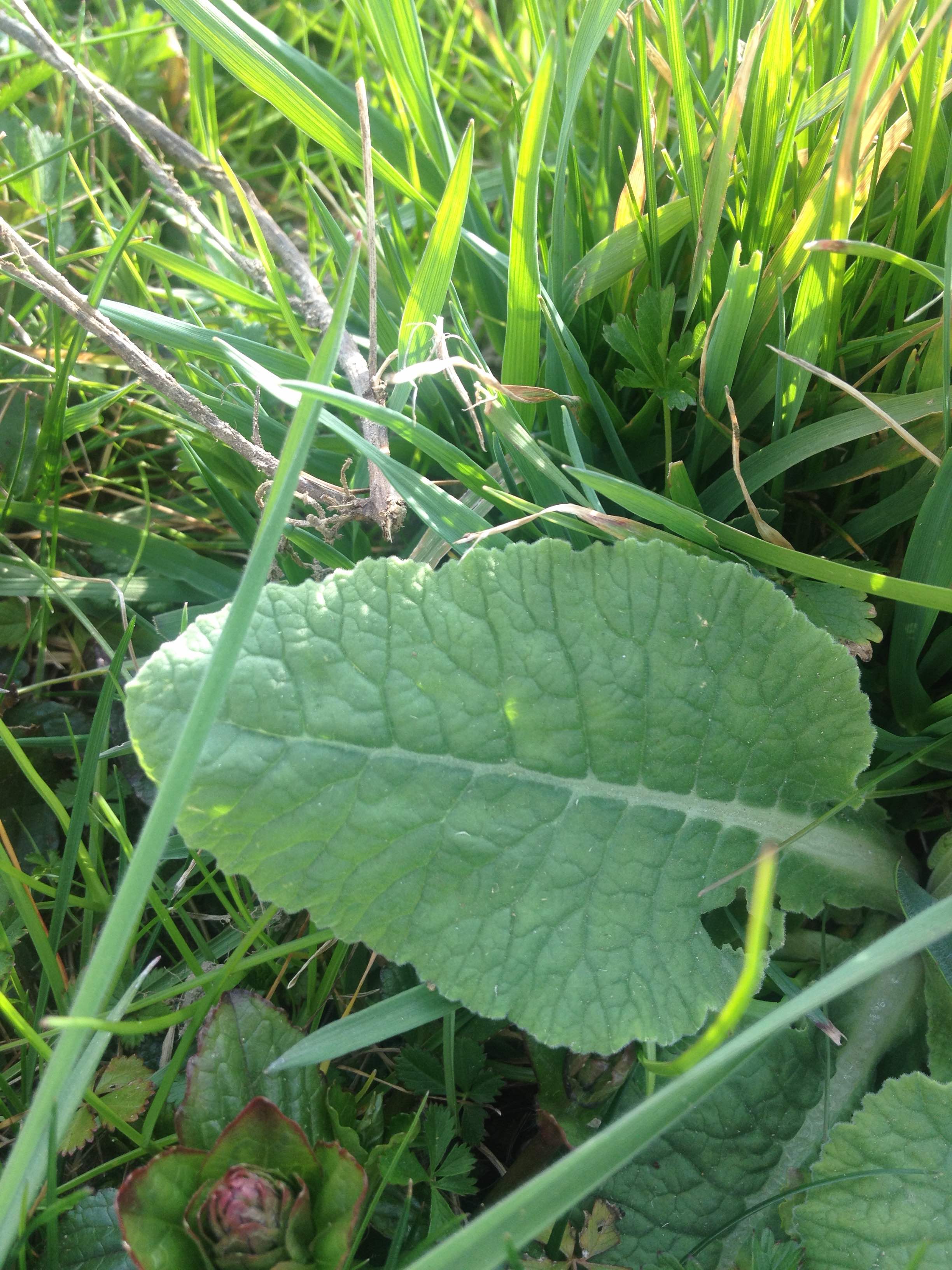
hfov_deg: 40.7
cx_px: 476
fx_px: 1283
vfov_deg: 52.6
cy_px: 635
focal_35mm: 35
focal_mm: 4.28
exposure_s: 1/130
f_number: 2.4
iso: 50
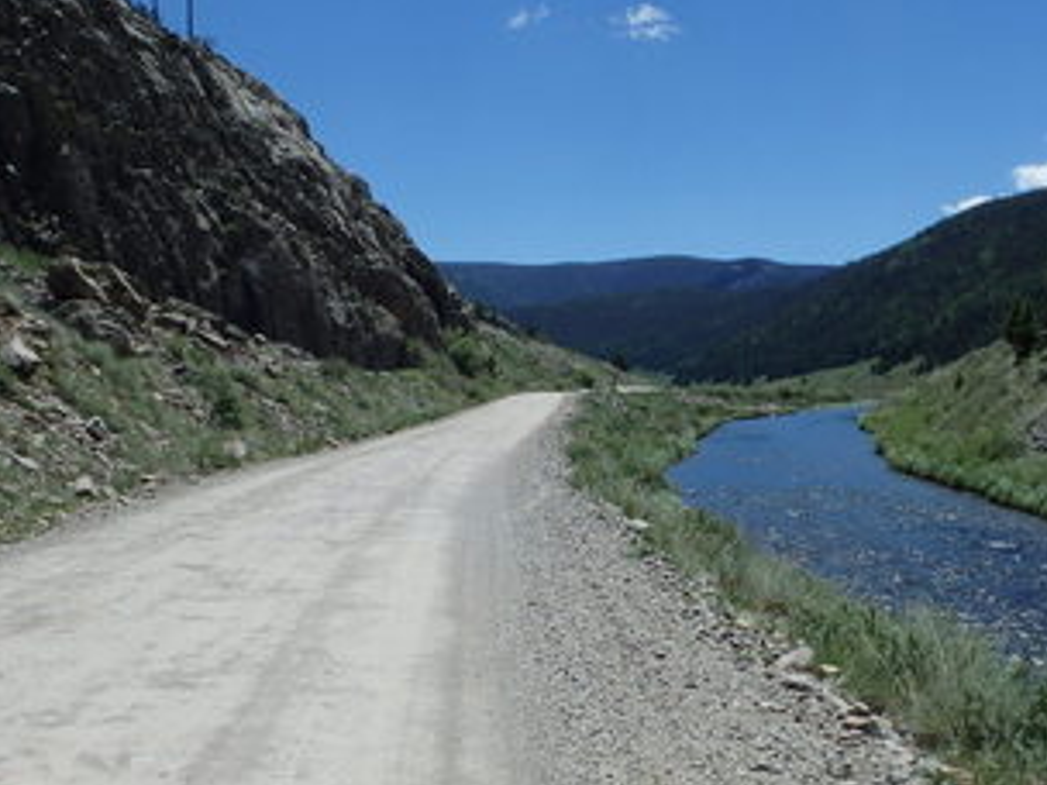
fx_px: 1391
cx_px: 606
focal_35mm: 46
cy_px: 442
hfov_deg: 41.1
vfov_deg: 31.5
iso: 125
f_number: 11
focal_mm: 5
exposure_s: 1/160
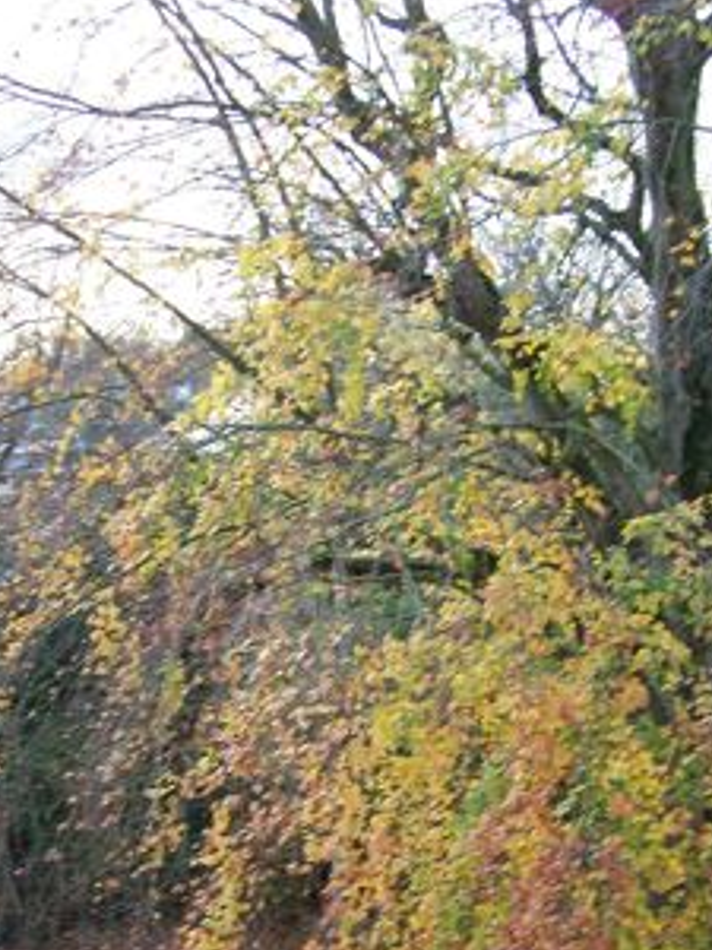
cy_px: 641
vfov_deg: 35.2
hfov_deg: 27.0
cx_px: 332
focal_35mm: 54
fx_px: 1481
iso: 80
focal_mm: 6.3
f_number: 2.8
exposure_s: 1/80
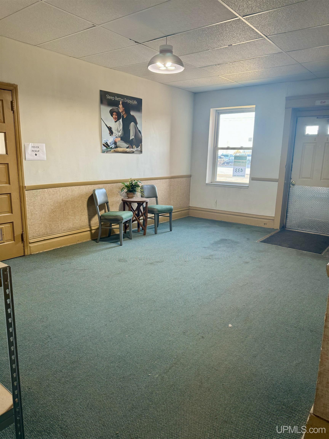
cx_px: 164
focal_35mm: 24
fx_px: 304
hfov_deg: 56.8
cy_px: 220
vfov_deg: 71.6
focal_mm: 6.76
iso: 160
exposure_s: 1/60
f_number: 1.78
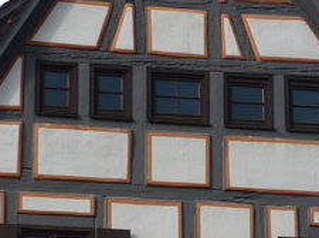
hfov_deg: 12.7
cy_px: 378
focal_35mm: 155
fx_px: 1426
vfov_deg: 9.2
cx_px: 216
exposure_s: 1/800
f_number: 2.8
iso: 80
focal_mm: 6
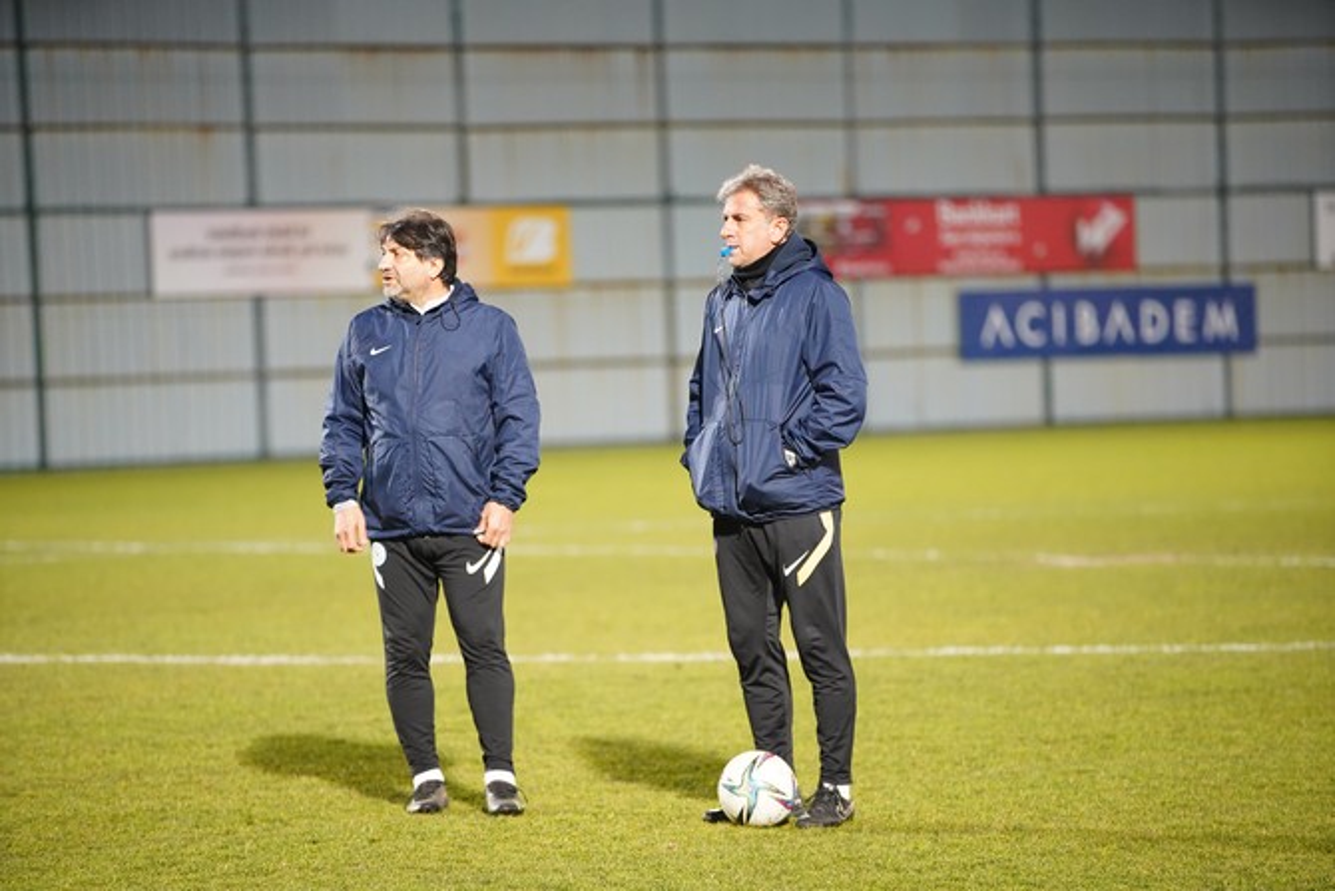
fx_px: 6676
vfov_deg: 7.6
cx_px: 668
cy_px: 446
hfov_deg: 11.4
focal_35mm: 180
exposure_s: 1/200
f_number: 2.8
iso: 3200
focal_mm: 180
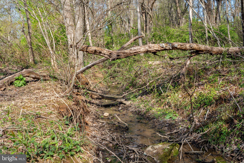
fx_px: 237
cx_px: 122
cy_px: 82
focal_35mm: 35
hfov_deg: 54.4
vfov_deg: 37.8
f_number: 14
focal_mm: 35
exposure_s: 1/80
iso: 250
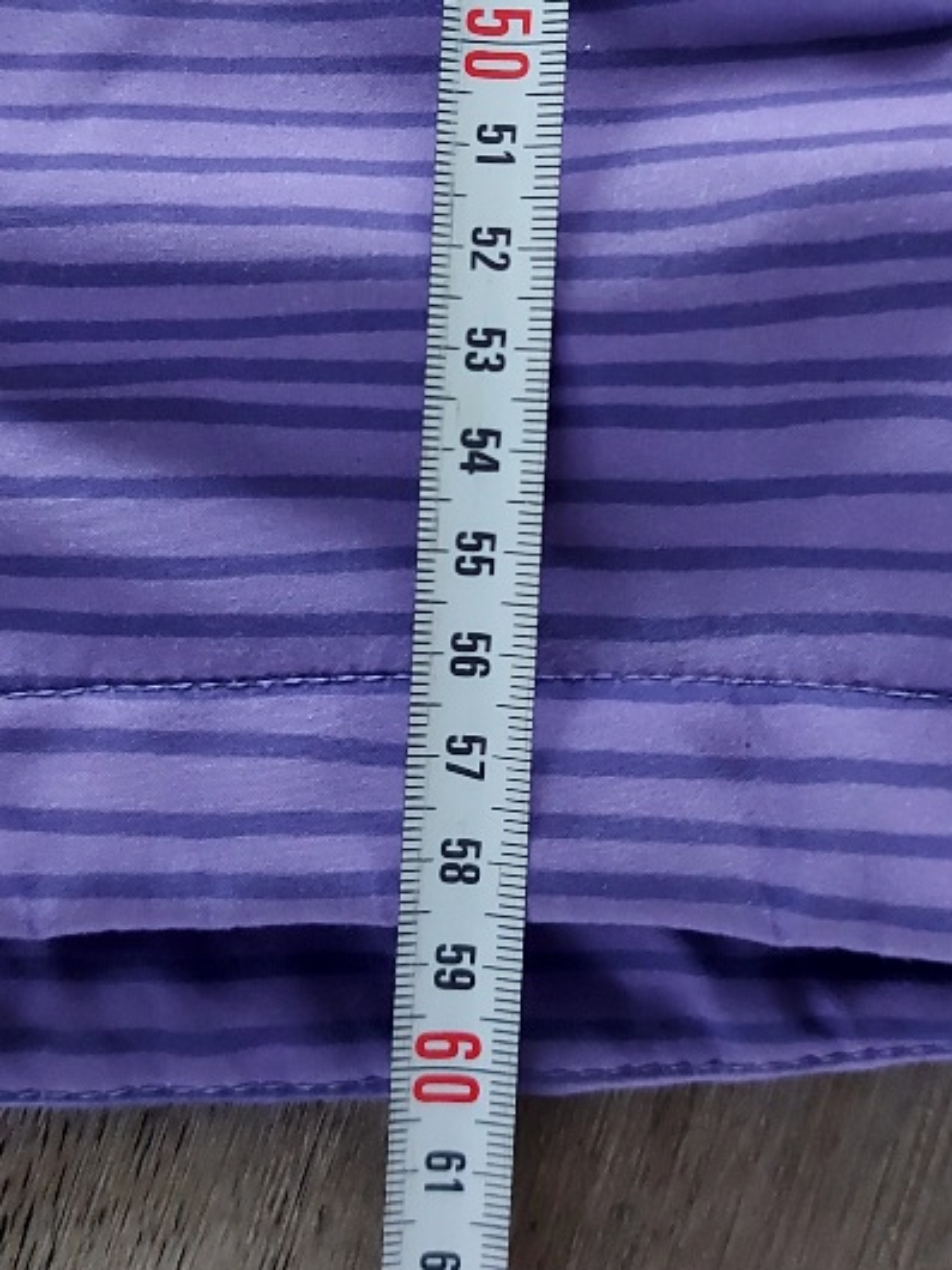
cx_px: 476
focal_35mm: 24
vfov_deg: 71.6
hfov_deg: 56.8
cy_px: 635
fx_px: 881
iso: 320
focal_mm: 5.23
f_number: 1.8
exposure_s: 1/24
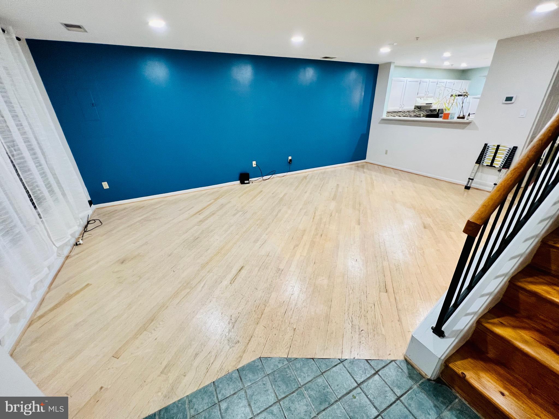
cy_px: 210
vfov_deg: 89.9
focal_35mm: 13
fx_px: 210
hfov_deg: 106.2
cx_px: 280
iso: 200
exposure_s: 1/60
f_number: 1.8
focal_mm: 1.57
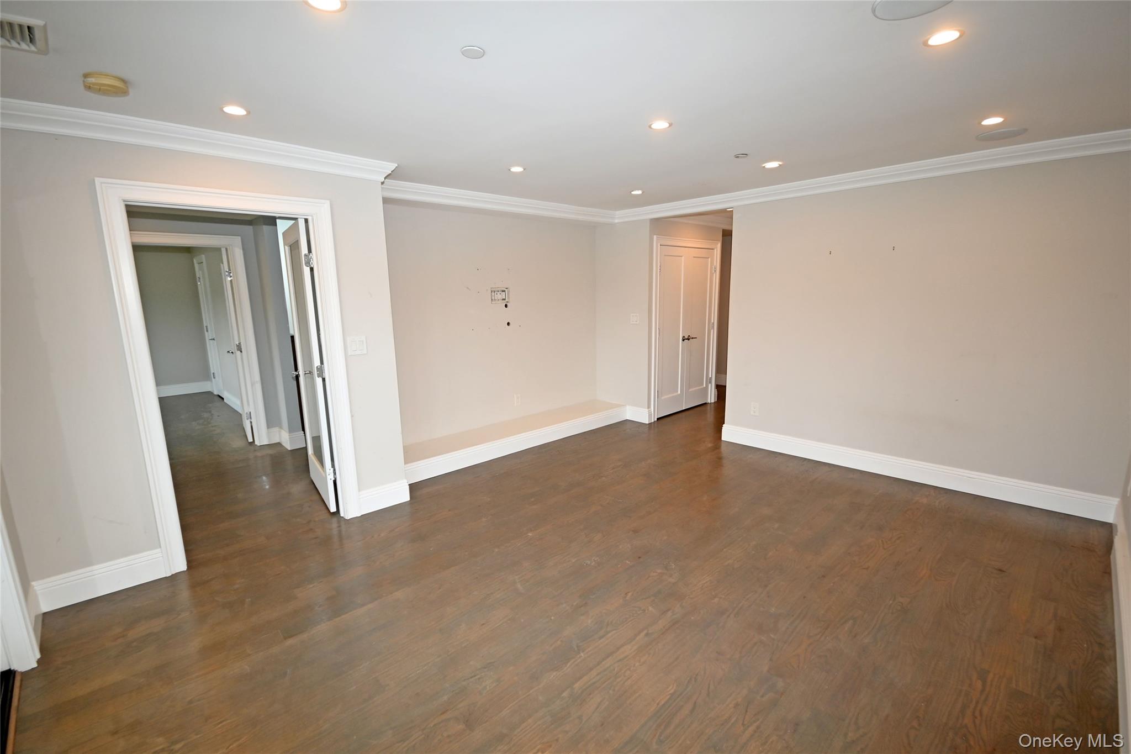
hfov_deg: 100.4
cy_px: 377
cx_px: 566
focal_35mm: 15
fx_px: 471
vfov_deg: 77.3
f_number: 4.5
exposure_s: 1/80
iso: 200
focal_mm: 10
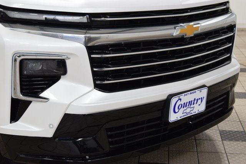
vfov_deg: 23.8
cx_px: 123
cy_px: 82
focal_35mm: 57
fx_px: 390
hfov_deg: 35.0
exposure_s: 1/60
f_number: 6.3
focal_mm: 38
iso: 1600
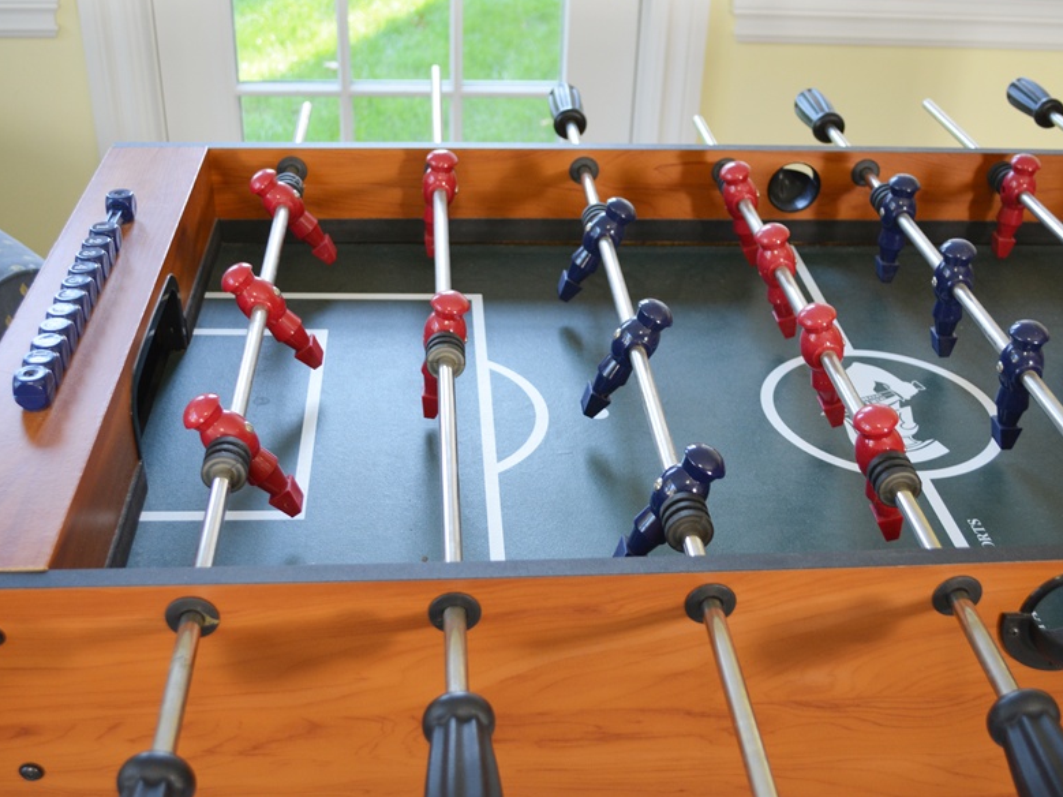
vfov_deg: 35.9
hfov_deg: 46.8
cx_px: 523
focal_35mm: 40
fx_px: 1228
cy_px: 393
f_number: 4
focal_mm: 24
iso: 560
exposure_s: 1/60
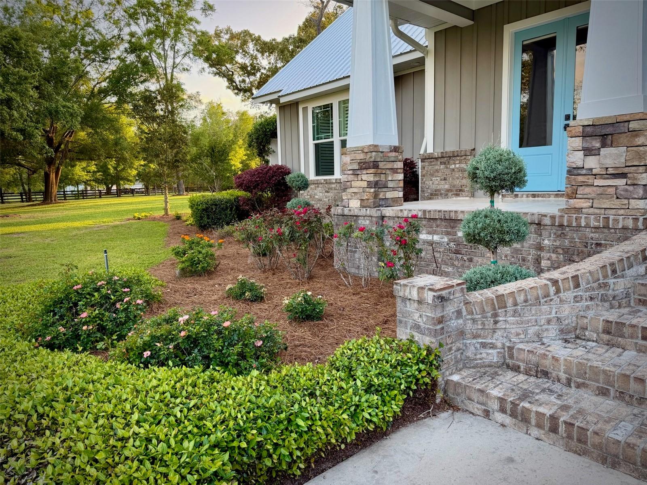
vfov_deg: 56.8
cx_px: 324
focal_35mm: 24
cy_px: 242
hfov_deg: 71.6
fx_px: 449
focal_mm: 6.76
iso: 80
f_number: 1.78
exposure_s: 1/171
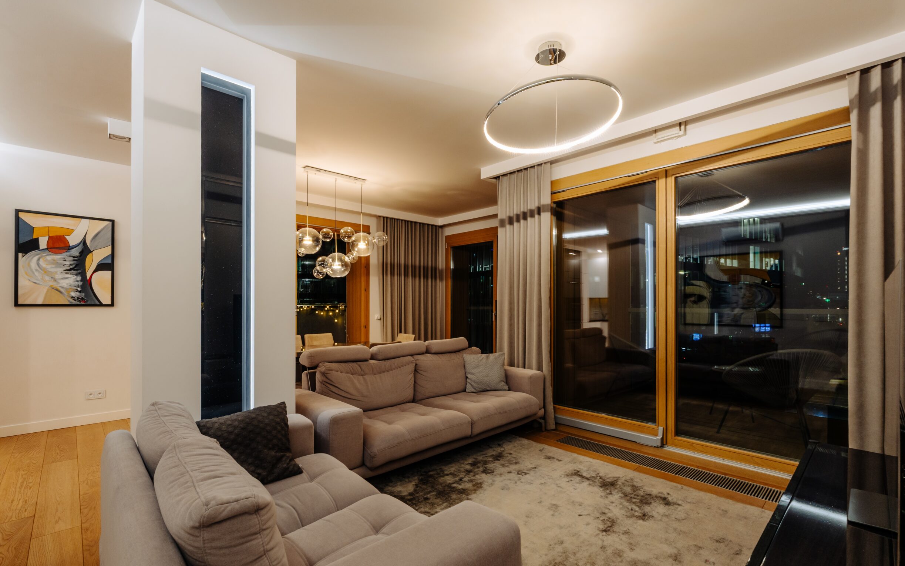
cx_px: 462
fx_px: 395
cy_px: 307
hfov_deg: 97.8
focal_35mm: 16
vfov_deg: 71.1
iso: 200
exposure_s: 1/2
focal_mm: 10
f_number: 8
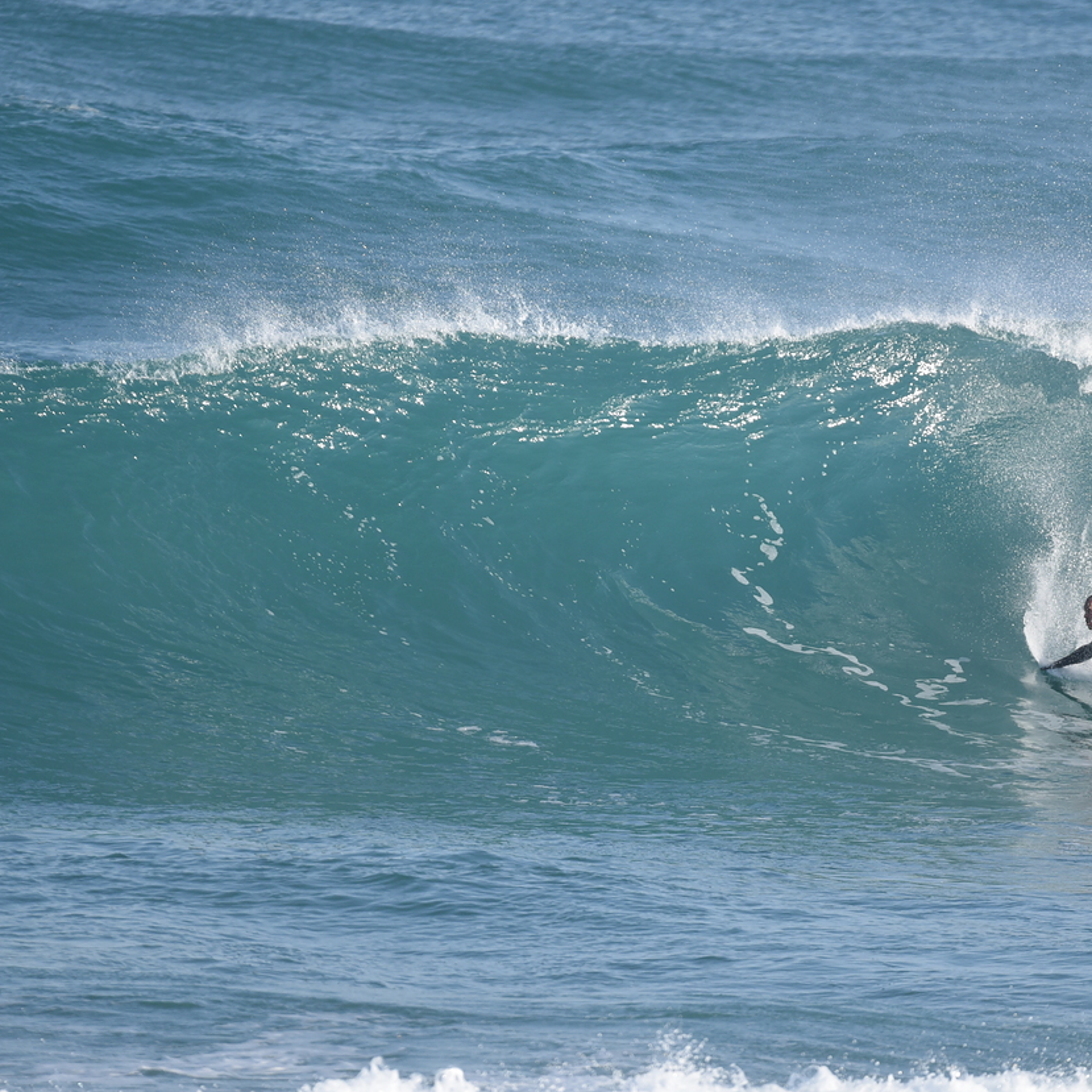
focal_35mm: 985
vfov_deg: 1.8
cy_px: 495
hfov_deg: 1.8
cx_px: 709
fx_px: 35155
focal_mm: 600
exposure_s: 1/1000
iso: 400
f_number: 6.3
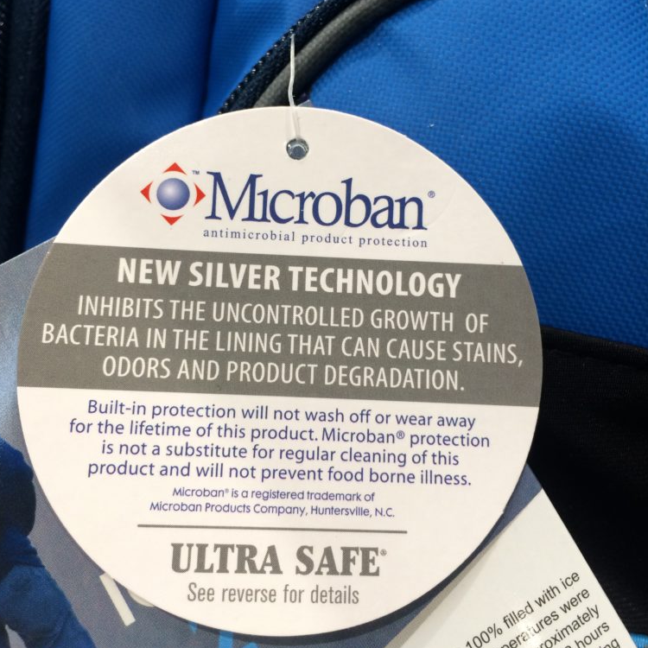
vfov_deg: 47.1
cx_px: 319
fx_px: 741
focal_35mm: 35
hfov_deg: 47.2
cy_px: 286
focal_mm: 4.15
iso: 64
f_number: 2.2
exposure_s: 1/30
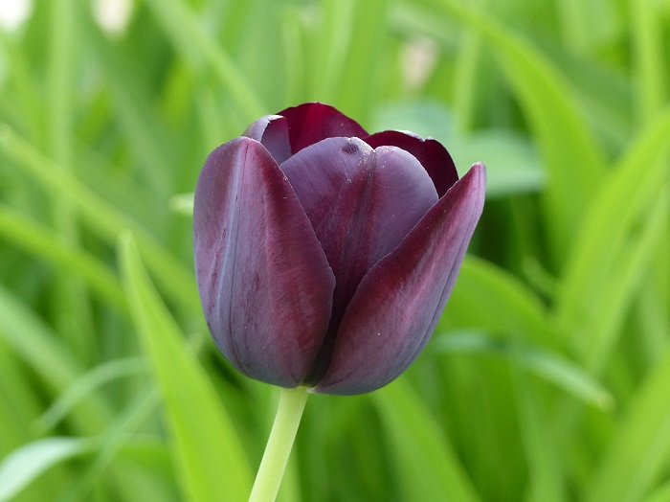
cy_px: 251
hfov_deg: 3.3
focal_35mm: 600
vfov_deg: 2.5
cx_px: 335
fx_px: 11605
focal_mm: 108
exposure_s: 1/250
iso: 200
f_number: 4
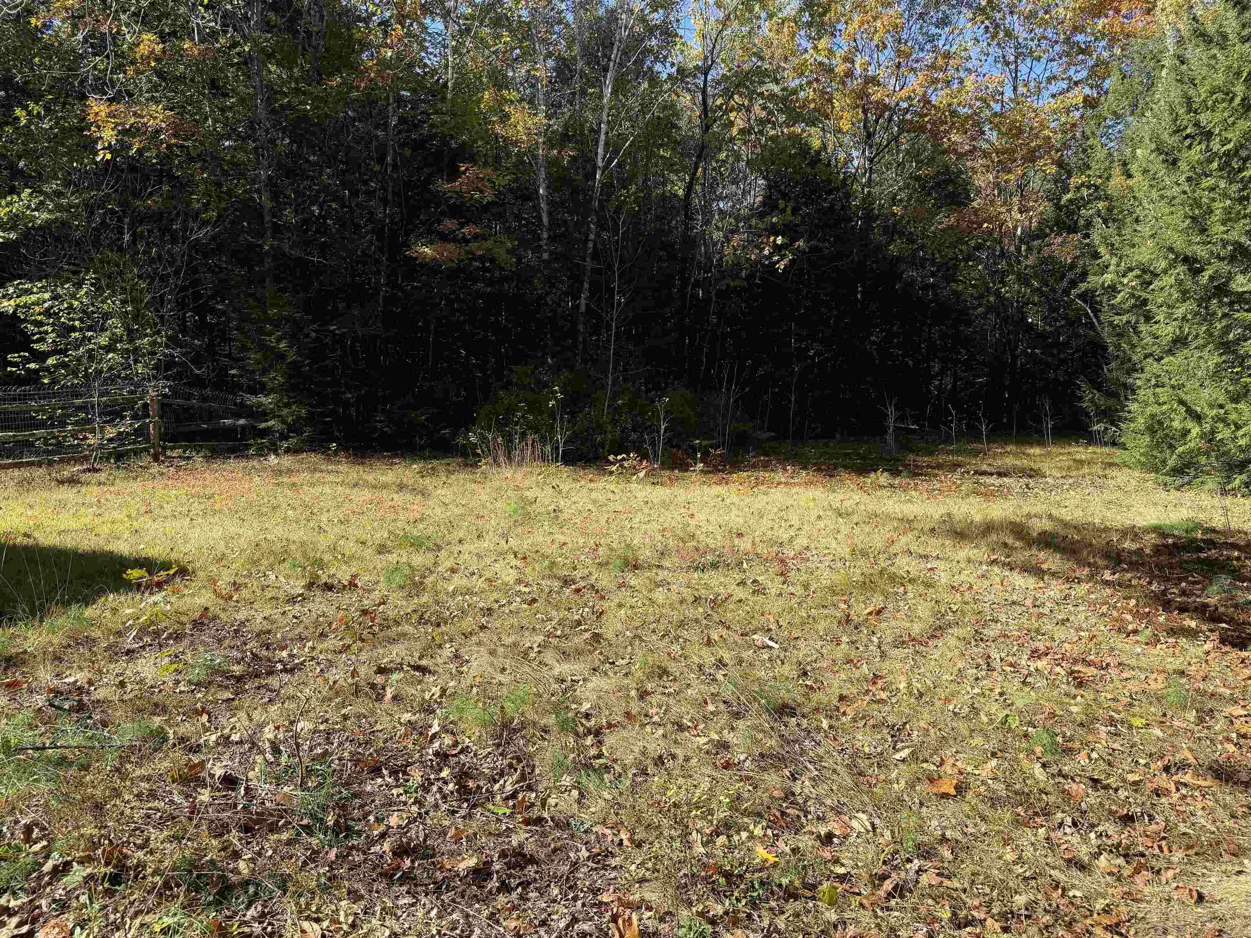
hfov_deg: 71.6
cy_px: 469
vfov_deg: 56.8
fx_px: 867
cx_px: 626
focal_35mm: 24
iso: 80
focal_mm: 6.76
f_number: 1.78
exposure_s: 1/1653
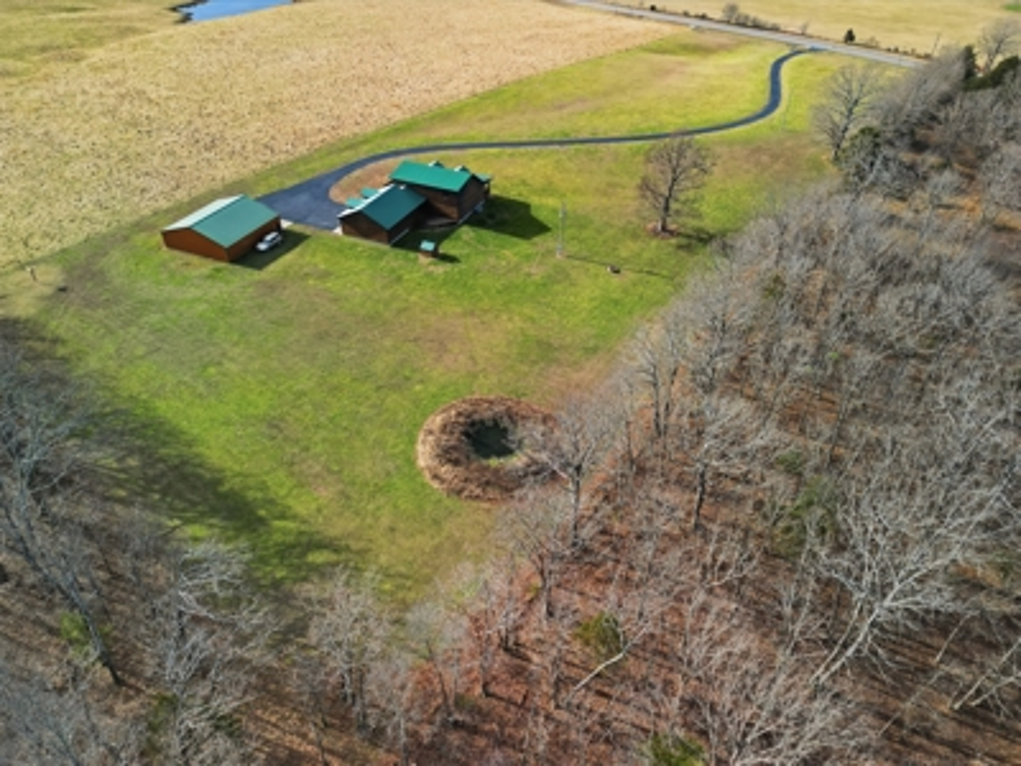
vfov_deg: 56.8
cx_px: 510
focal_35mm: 24
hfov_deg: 71.6
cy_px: 383
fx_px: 708
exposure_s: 1/320
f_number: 1.7
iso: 100
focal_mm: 6.7
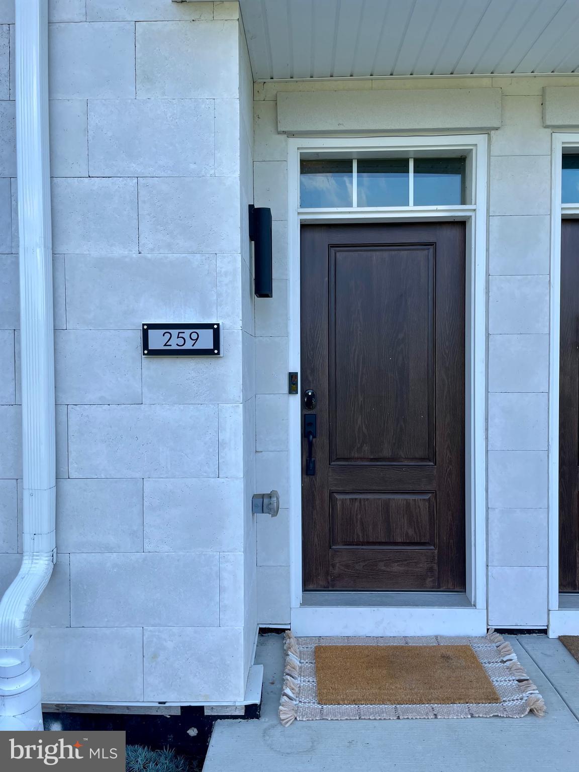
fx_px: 580
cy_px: 386
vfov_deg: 67.3
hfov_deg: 53.1
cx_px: 290
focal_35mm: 26
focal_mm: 4.2
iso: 32
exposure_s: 1/779
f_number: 1.6
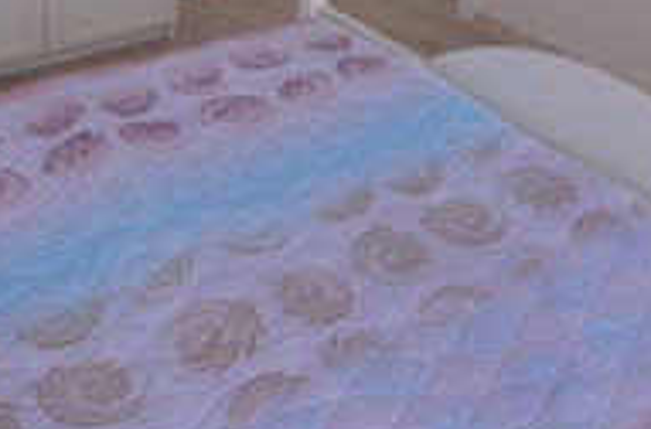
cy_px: -286
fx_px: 1027
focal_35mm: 57
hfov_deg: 35.2
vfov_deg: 19.3
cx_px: 319
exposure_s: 1/10
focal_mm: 10
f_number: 4
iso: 100
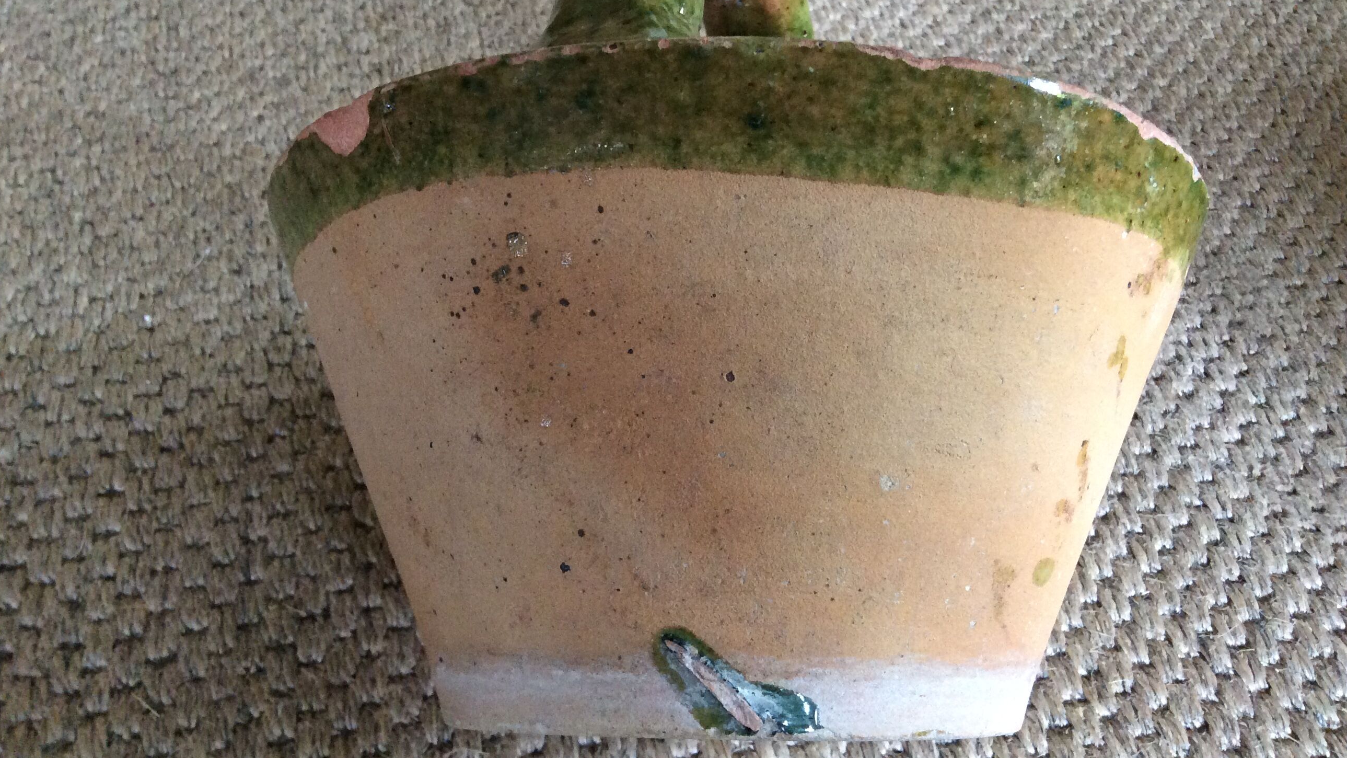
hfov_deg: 56.6
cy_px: 325
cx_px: 672
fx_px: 1250
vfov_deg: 33.7
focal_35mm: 35
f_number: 2.4
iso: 200
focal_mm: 3.3
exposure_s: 1/25
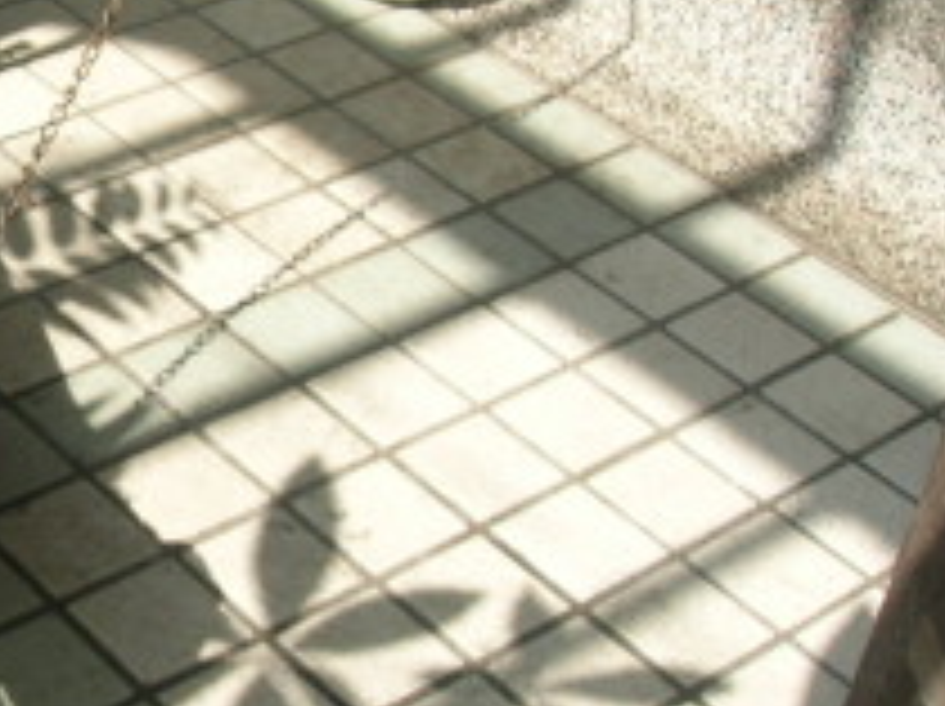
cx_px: -126
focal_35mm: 83
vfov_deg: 17.7
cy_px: 256
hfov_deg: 22.1
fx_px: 2263
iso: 50
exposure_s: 1/142
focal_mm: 5.7
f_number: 4.9
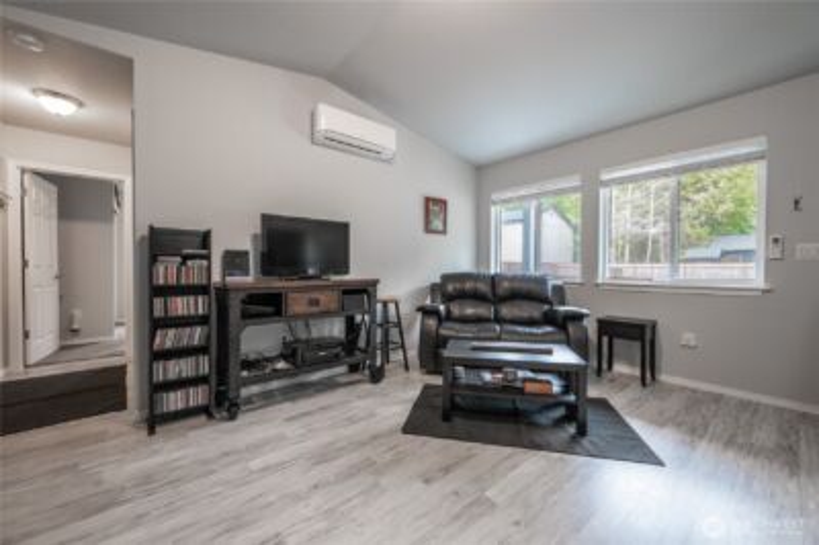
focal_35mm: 14
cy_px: 272
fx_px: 318
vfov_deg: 81.1
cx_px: 410
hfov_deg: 104.3
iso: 640
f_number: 8
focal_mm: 14
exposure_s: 1/40
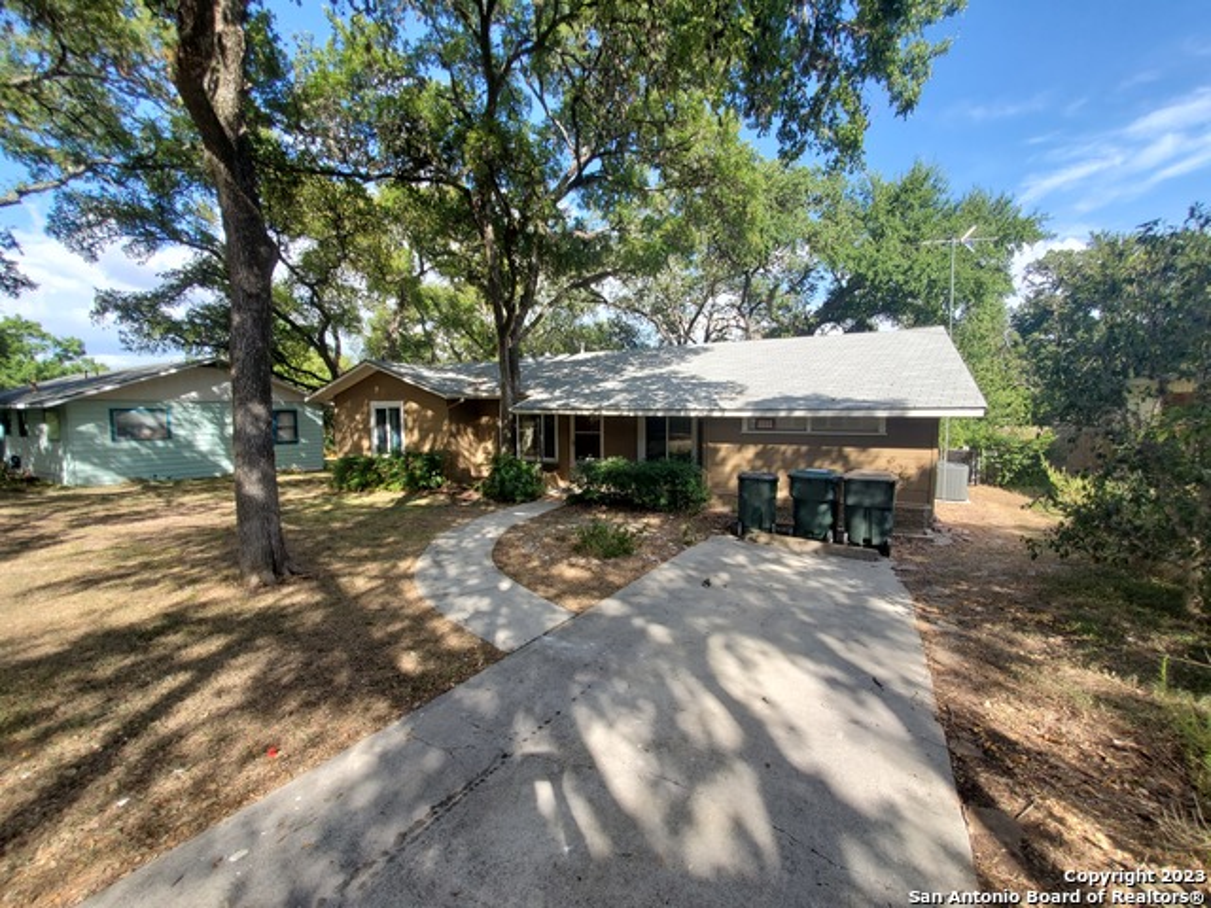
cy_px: 454
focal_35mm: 13
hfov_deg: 106.2
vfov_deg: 89.9
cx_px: 606
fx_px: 455
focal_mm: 1.8
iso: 50
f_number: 2.2
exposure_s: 1/414
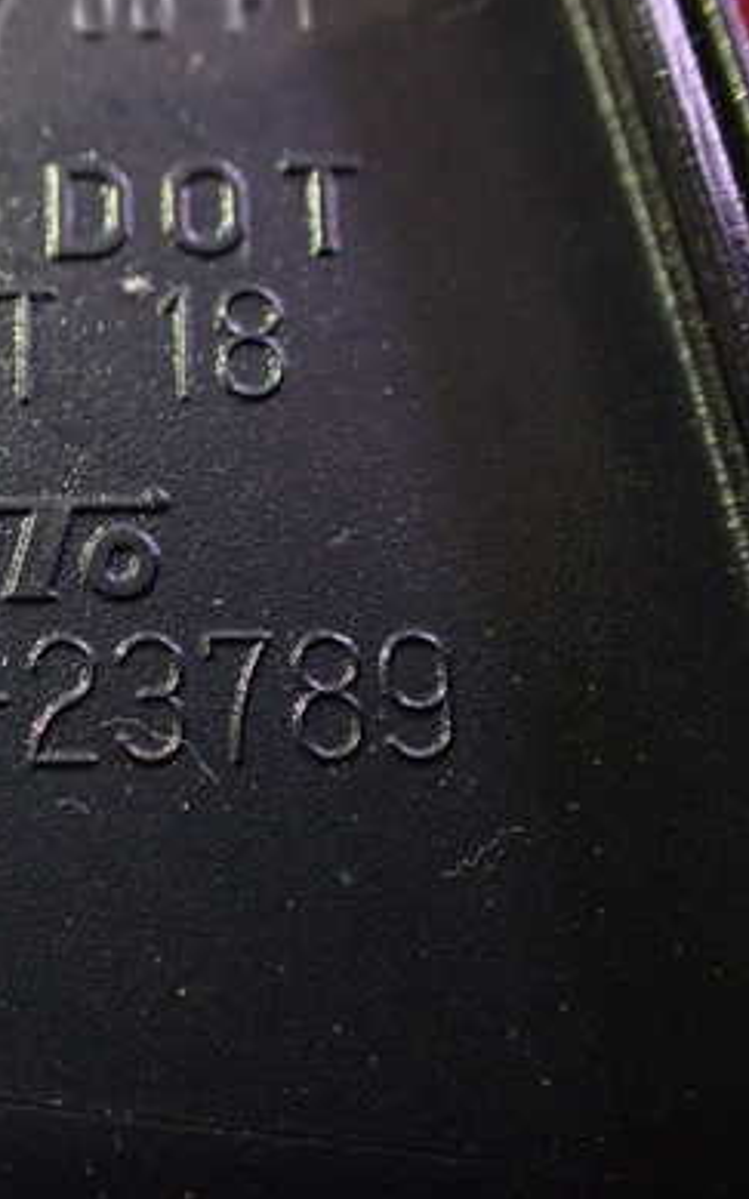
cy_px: 595
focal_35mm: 49
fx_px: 1601
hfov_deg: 25.4
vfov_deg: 41.1
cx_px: 49
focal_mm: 5.4
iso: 800
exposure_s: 1/30
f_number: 2.3
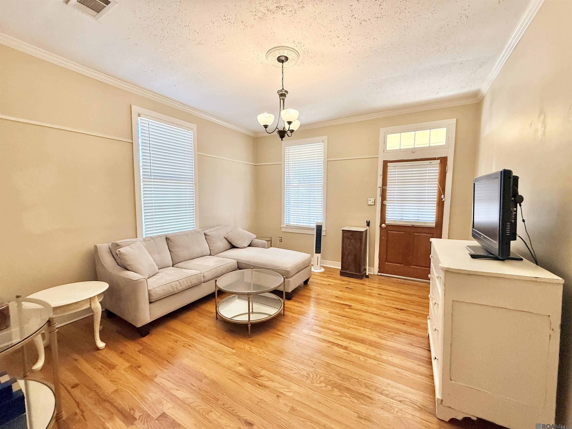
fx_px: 231
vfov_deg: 85.7
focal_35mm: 14
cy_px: 214
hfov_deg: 102.1
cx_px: 286
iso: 250
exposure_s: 1/120
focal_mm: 2.22
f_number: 2.2
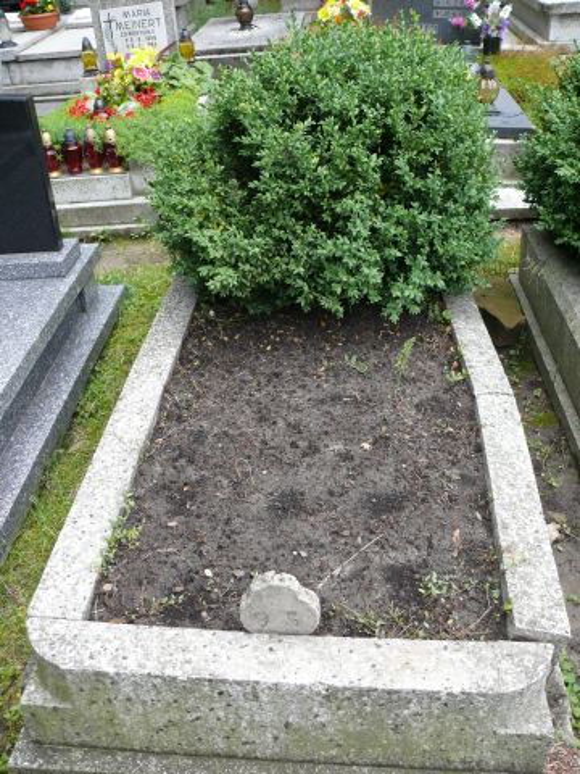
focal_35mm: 35
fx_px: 782
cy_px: 387
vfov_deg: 52.6
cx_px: 290
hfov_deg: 40.7
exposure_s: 1/125
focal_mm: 7.4
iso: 100
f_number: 2.8
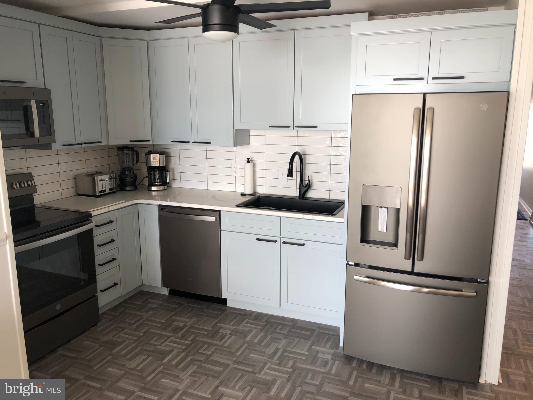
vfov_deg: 49.7
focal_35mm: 28
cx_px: 266
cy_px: 200
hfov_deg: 63.4
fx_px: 431
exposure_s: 1/120
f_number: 1.8
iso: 32
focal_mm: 4
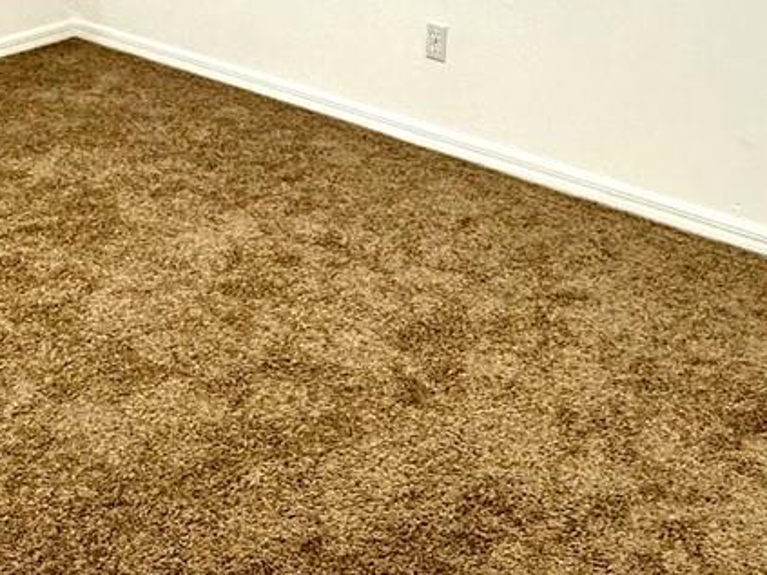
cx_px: 325
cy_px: -145
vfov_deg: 24.5
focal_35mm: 53
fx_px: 1174
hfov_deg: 36.1
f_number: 2.2
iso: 200
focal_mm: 2.22
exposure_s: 1/120
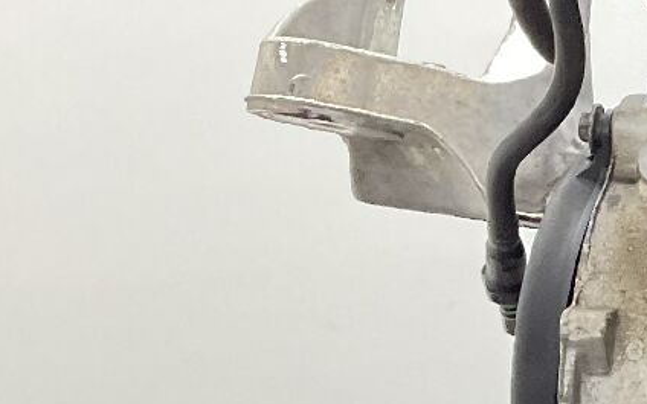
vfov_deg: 9.4
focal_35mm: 139
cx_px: 1043
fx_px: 2451
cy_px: 364
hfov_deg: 13.9
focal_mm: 3
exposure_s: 1/50
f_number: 1.8
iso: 125
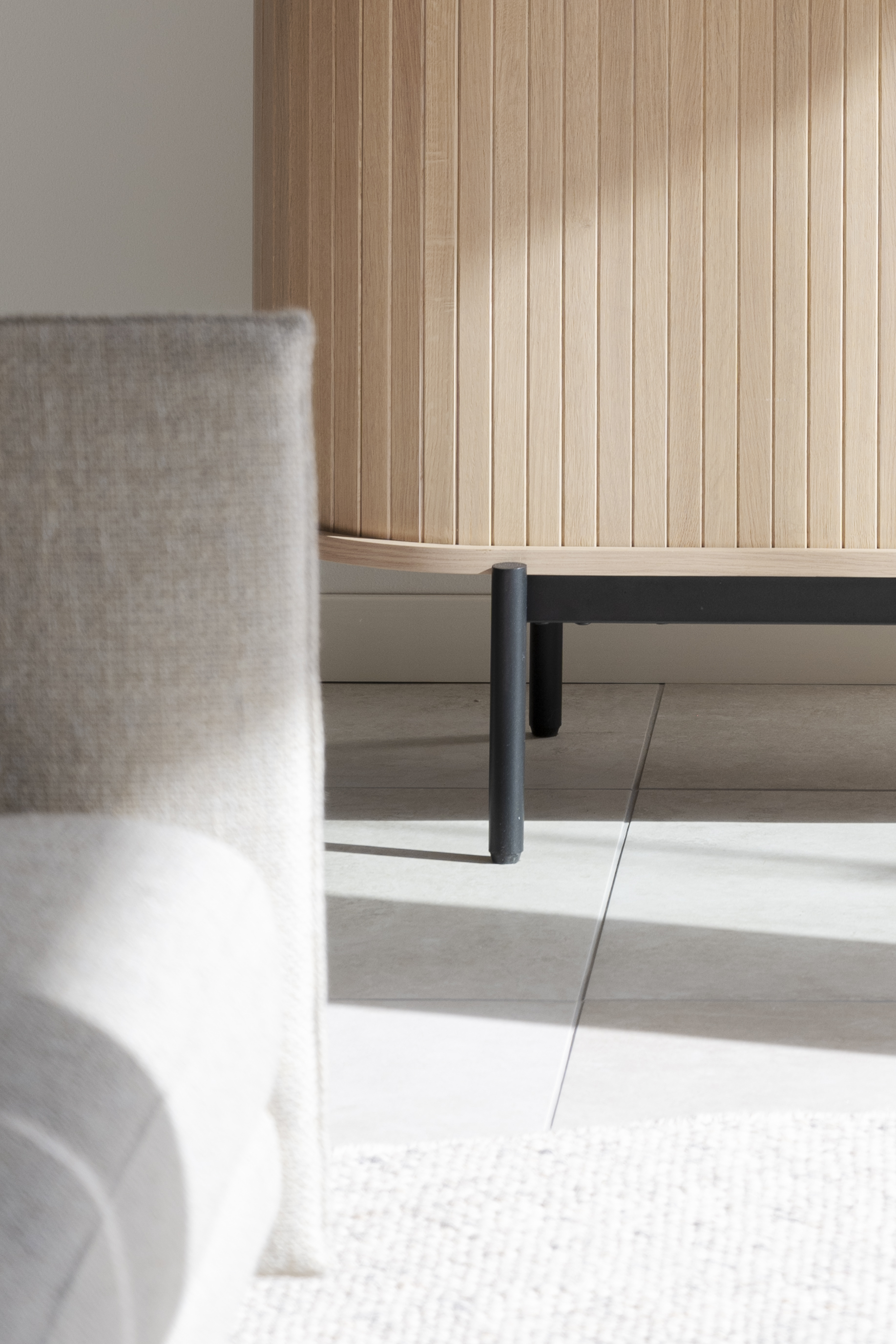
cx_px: 1109
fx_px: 6607
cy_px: -186
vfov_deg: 11.4
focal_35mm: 177
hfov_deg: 7.7
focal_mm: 59
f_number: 4
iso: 80
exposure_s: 1/250
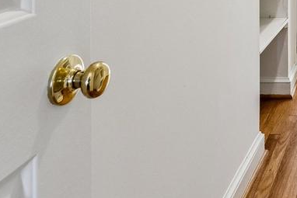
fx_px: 404
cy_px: -91
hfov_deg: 31.8
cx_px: 376
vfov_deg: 22.9
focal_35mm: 49
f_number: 7.1
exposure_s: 1/50
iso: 640
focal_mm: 13
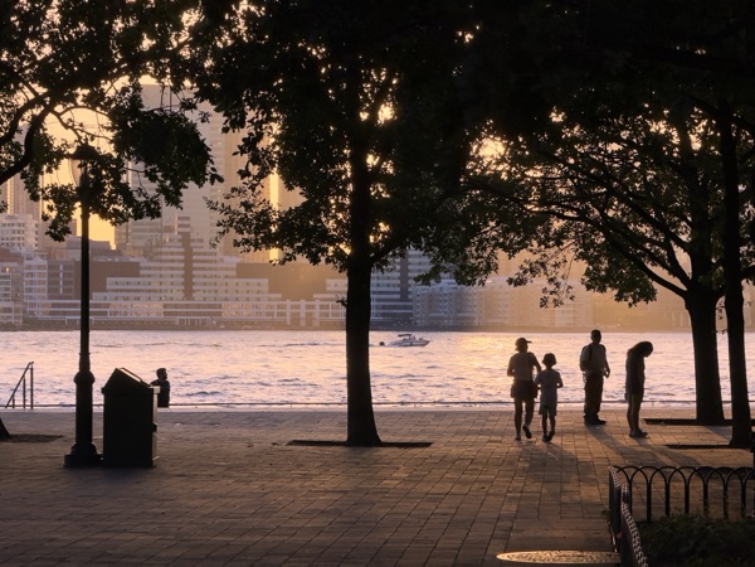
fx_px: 2617
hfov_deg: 16.4
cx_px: 378
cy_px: 284
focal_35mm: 120
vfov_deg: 12.3
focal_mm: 15.66
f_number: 2.8
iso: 50
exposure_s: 1/938
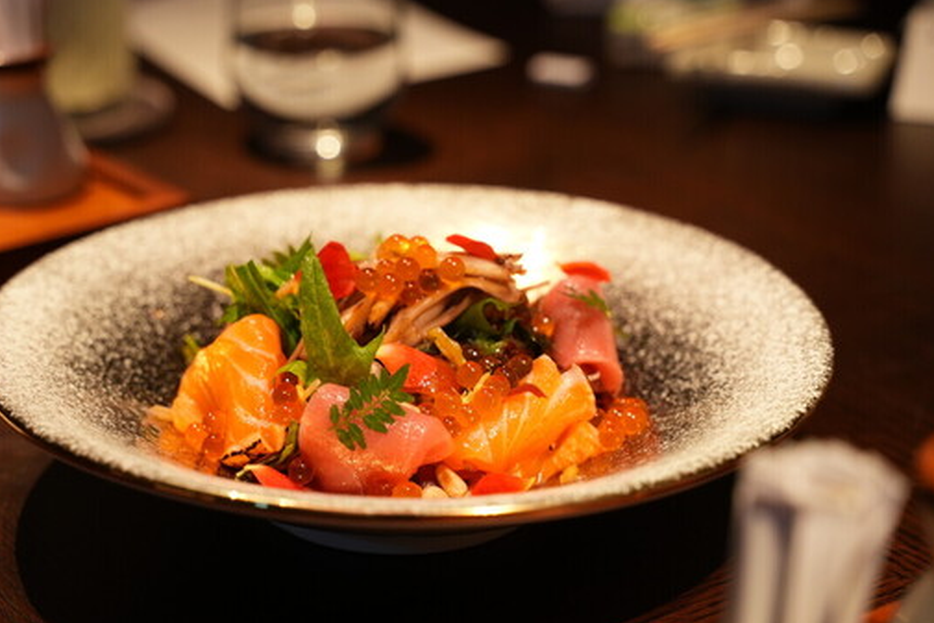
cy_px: 350
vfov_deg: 16.7
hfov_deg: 24.7
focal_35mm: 82
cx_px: 390
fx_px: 2128
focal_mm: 69
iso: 1600
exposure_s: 1/30
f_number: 4
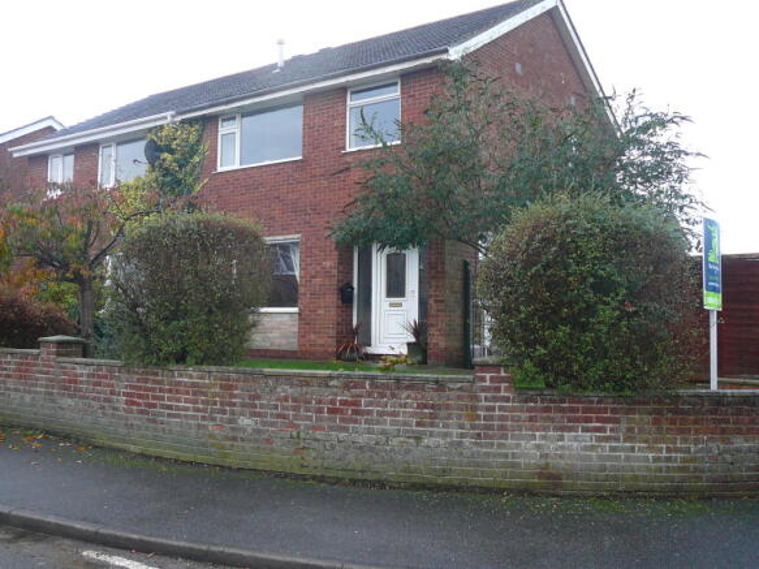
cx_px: 380
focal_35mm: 35
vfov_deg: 40.7
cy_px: 284
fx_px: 767
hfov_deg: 52.6
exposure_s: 1/60
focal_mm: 5.2
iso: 100
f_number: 2.8
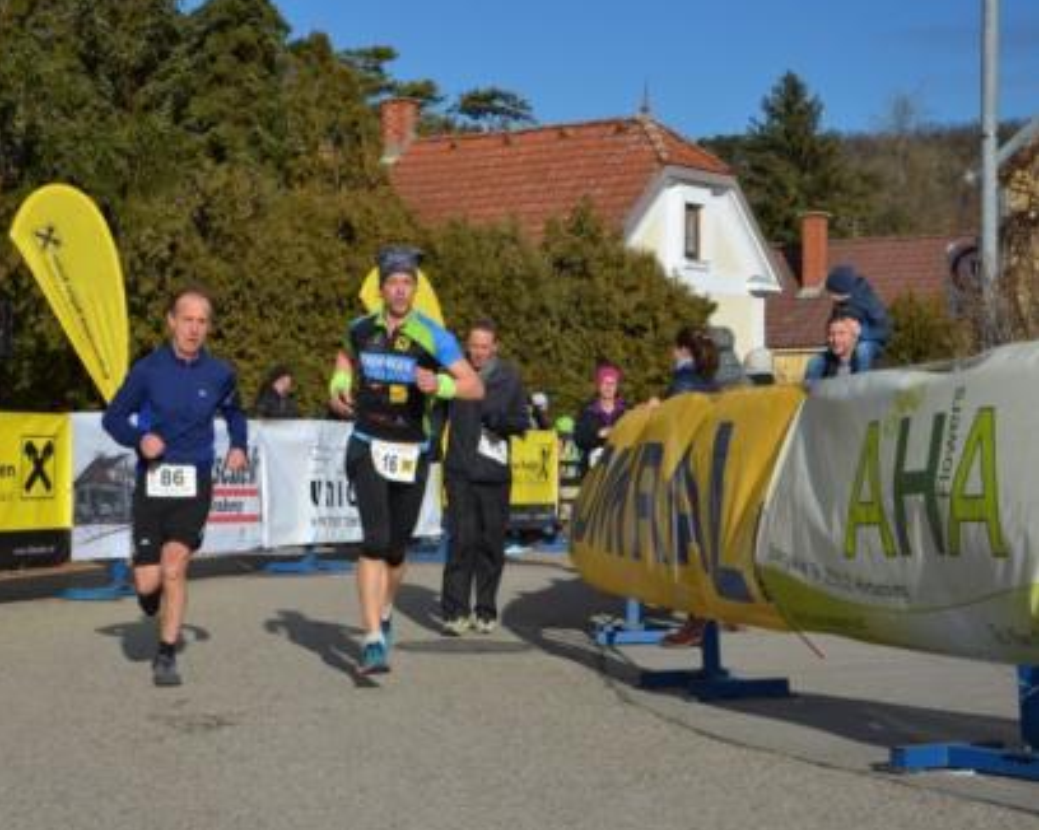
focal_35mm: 78
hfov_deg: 24.5
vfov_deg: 19.8
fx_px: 2384
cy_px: 415
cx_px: 405
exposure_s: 1/2000
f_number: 8
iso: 400
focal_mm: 45
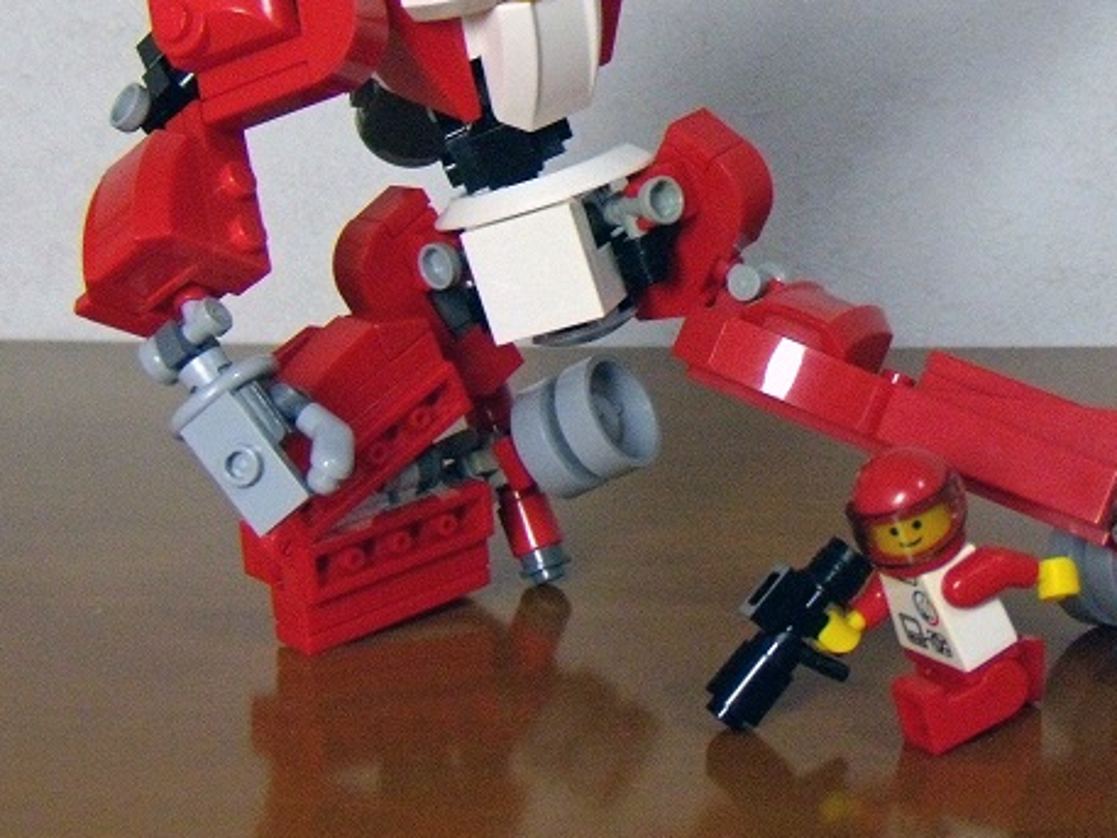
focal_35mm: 63
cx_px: 723
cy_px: 151
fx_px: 2033
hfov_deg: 30.5
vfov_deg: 22.9
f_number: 3.6
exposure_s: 1/25
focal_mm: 6.4
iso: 400
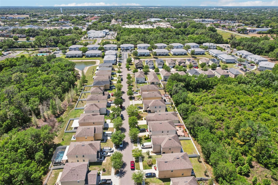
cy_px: 92
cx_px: 139
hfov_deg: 78.6
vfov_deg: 57.2
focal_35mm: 22
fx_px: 170
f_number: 2.8
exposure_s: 1/1600
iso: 140
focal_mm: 8.4
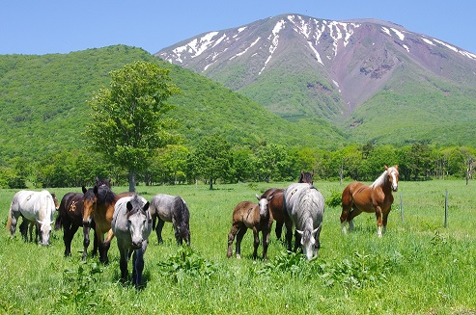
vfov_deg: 23.1
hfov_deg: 34.3
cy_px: 158
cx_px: 238
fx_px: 772
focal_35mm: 58
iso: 400
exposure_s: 1/250
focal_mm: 39
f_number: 11
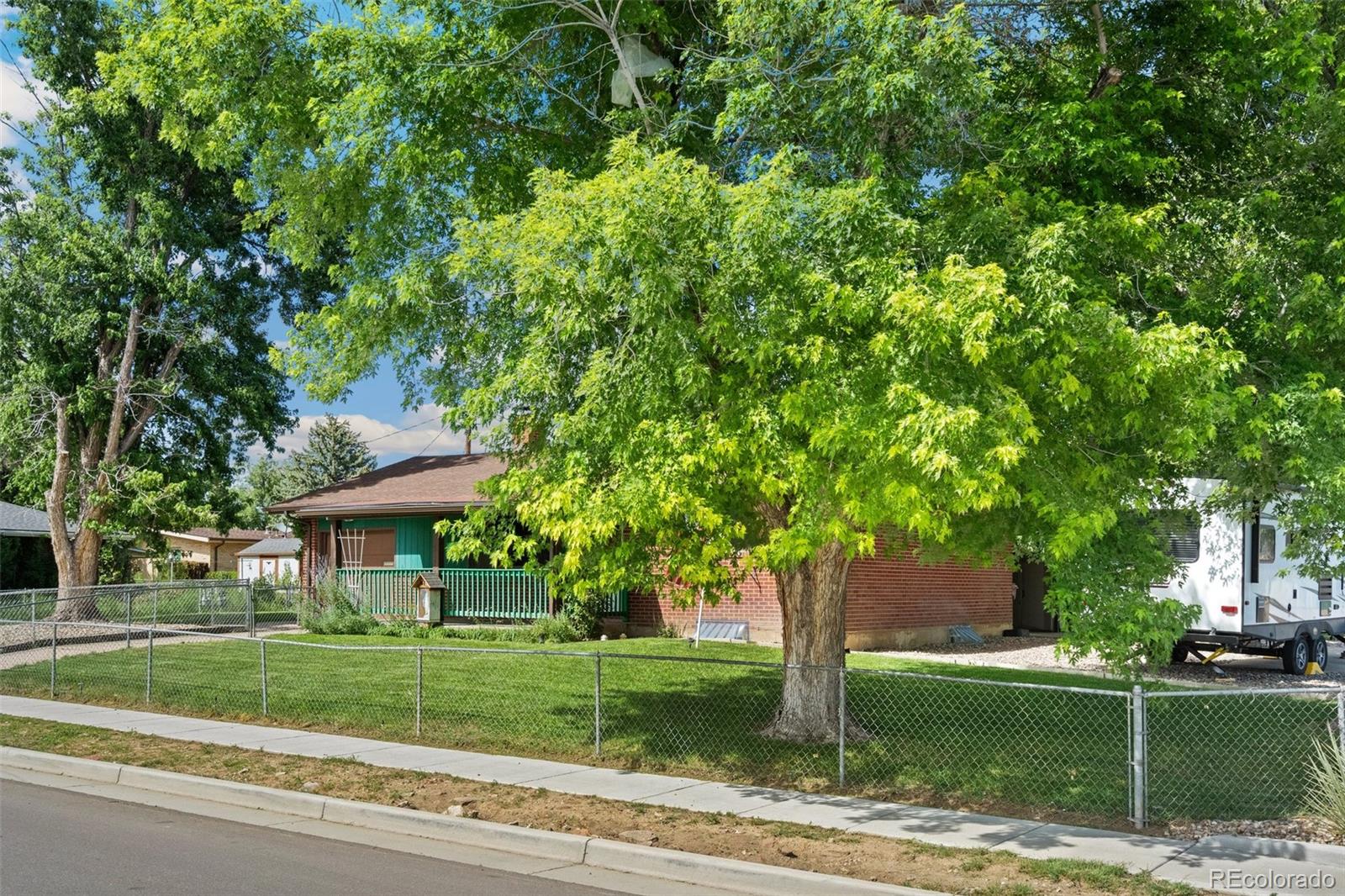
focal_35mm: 33
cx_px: 672
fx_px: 1233
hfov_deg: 57.2
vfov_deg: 40.0
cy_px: 448
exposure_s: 1/400
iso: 2500
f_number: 6.3
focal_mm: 33
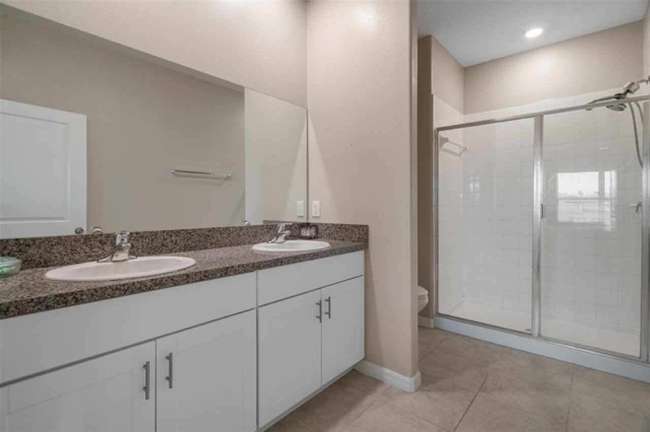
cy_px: 216
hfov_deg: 93.3
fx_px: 307
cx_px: 325
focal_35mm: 17
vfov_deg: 70.4
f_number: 8
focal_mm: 17
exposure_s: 1/2
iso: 320
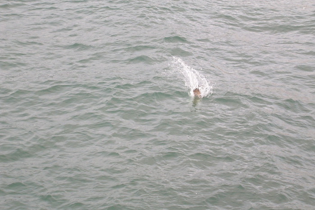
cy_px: 114
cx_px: 158
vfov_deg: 8.1
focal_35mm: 169
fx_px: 1478
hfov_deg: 12.2
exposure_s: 1/321
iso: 100
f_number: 4.9
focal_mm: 16.2
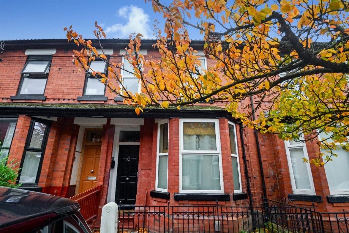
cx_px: 174
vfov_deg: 67.4
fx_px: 175
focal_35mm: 18
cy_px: 116
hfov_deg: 90.0
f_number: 6.3
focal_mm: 12
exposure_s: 1/160
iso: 400
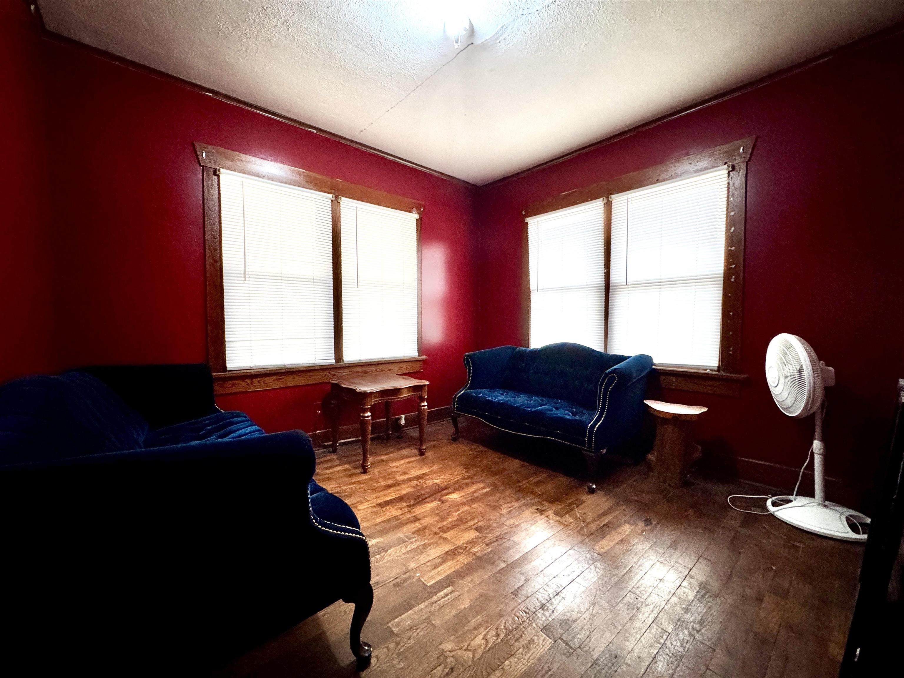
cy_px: 339
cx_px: 452
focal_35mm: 14
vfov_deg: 85.7
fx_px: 366
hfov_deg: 102.1
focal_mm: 2.22
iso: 500
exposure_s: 1/60
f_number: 2.2
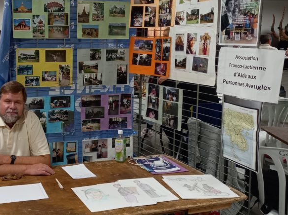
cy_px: 77
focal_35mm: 44
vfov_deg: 32.7
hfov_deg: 40.7
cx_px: 47
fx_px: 366
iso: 160
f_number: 2
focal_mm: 4.6
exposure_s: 1/50
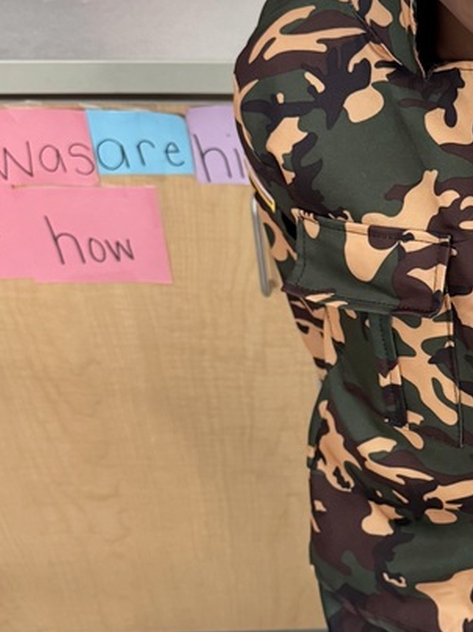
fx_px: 1112
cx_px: 525
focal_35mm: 61
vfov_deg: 31.7
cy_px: 325
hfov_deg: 22.6
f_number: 1.78
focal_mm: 6.76
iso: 320
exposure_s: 1/60
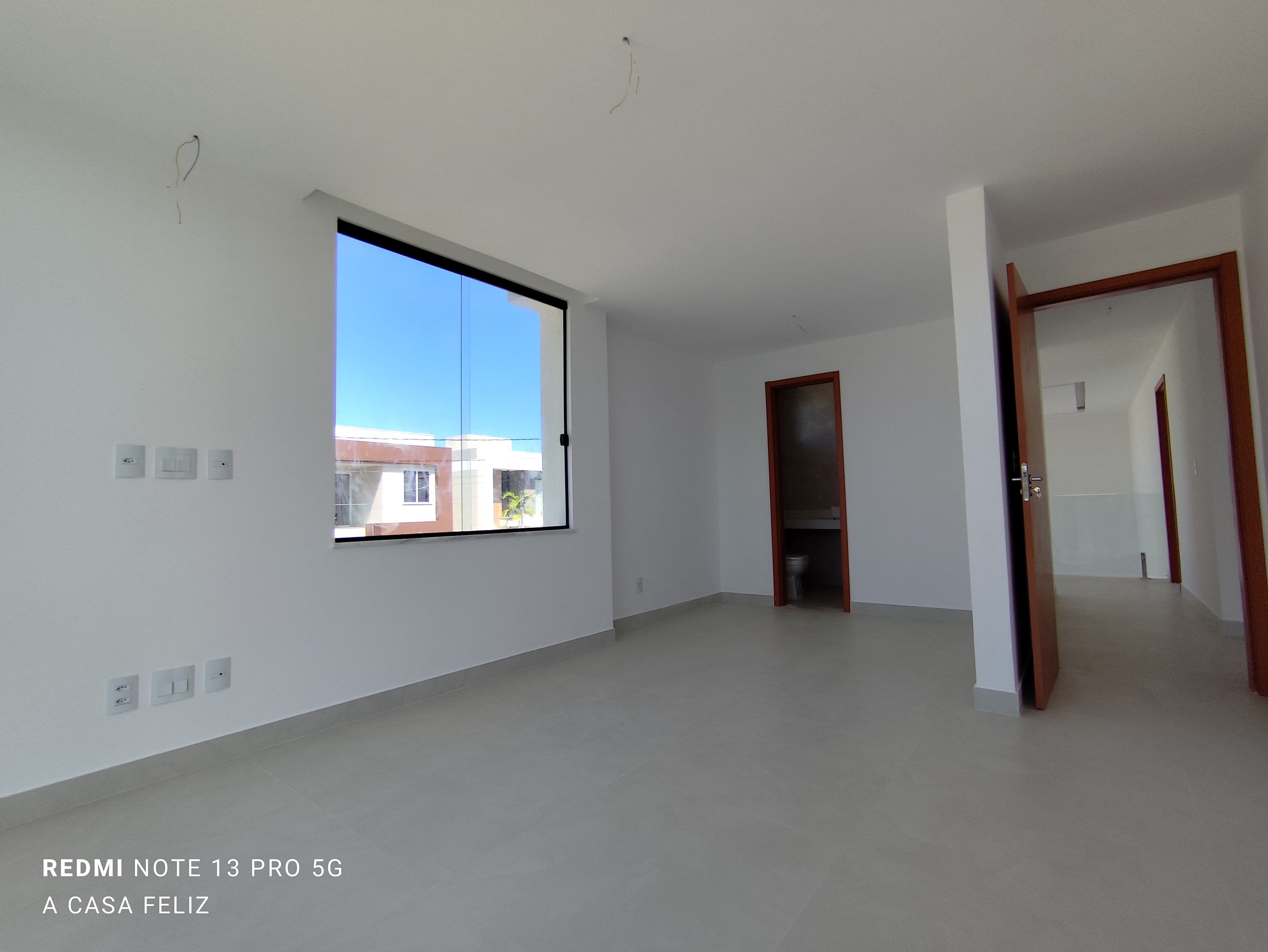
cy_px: 476
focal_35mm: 16
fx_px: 586
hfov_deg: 94.5
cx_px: 634
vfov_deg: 78.2
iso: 50
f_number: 2.2
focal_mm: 1.65
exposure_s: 1/742
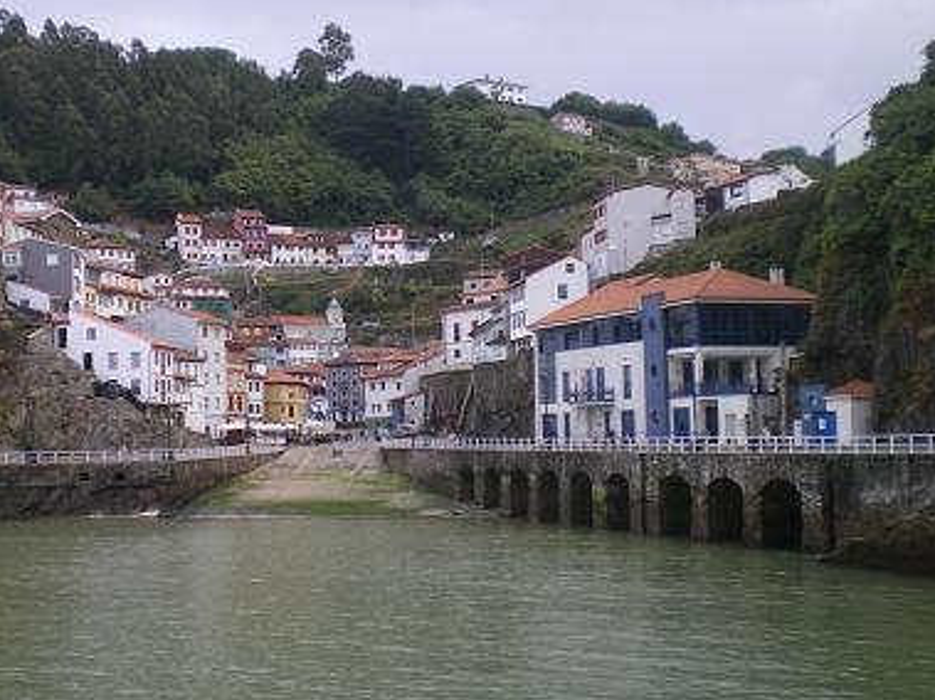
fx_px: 1431
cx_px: 331
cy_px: 345
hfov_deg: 35.9
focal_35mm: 53
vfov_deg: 27.5
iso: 64
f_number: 3.1
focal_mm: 6.3
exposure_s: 1/125
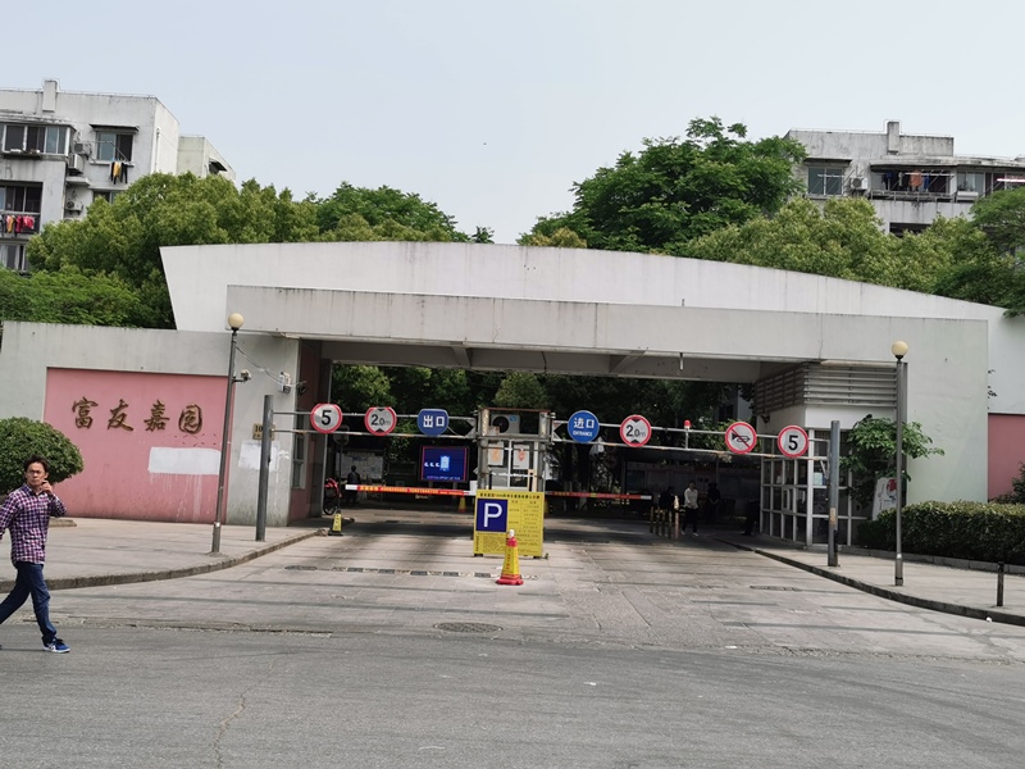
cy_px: 384
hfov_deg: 49.0
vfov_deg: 37.7
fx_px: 1125
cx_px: 512
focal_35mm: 38
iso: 50
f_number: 1.6
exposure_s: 1/4149
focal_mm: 5.56
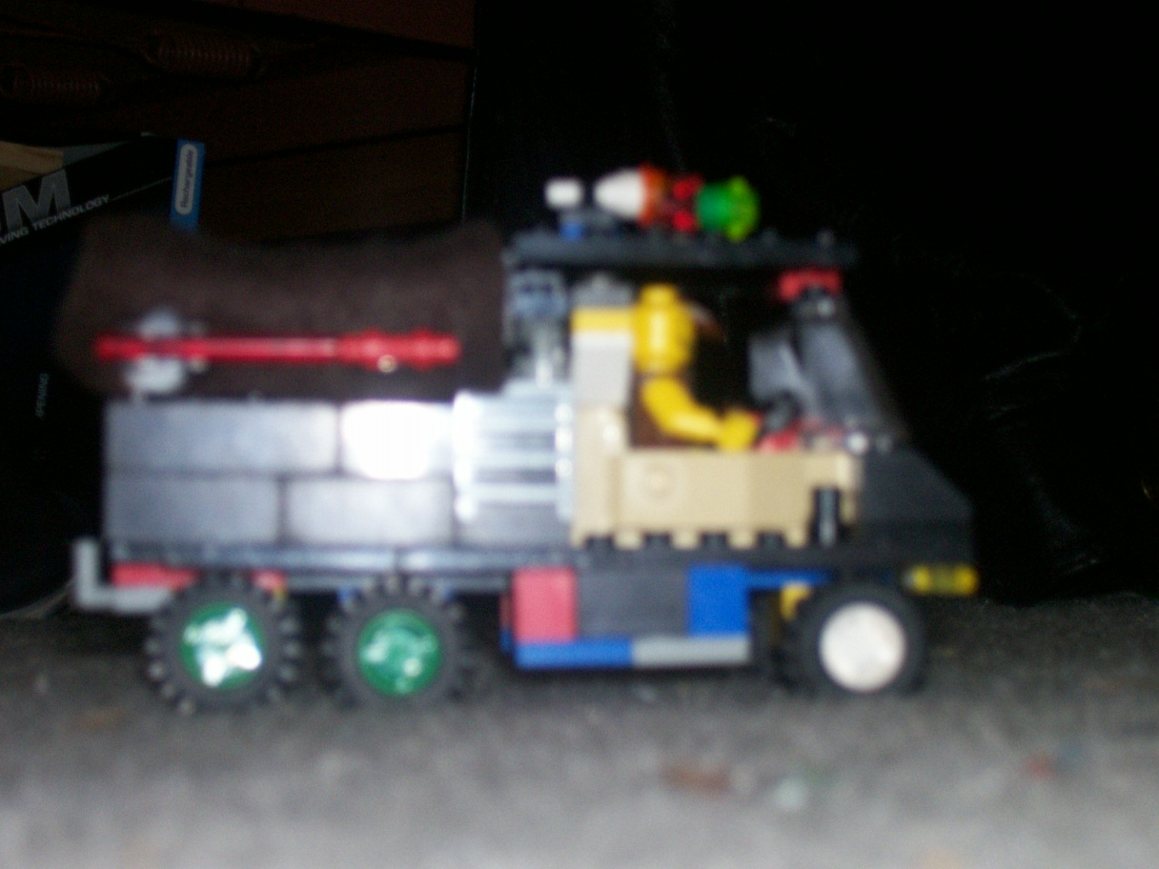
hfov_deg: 23.8
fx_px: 2745
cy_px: 434
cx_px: 580
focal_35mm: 82
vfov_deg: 18.0
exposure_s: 1/147
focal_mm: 13.5
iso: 140
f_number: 4
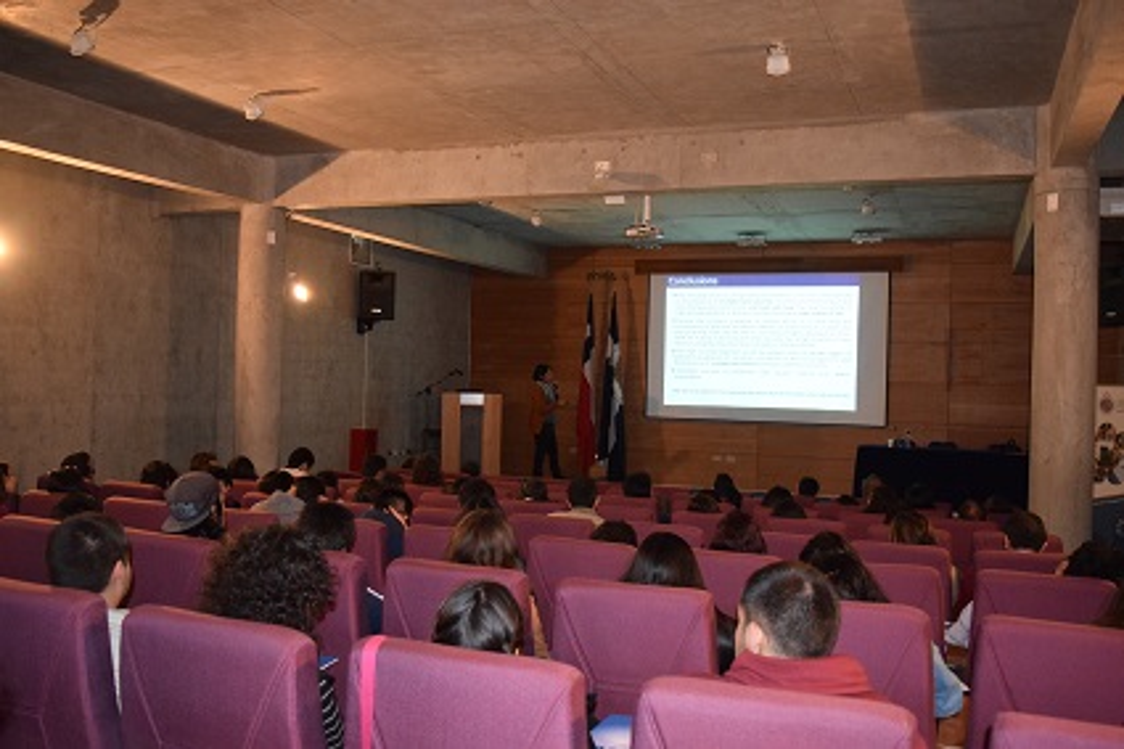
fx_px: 1030
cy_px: 374
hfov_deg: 57.2
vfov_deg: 39.9
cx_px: 562
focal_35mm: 33
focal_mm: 22
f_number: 3.8
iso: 3200
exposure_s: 1/60
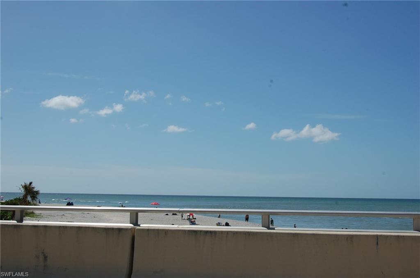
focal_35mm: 51
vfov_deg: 26.4
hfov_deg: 39.0
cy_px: 139
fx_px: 594
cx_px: 210
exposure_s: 1/500
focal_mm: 34
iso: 200
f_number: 11
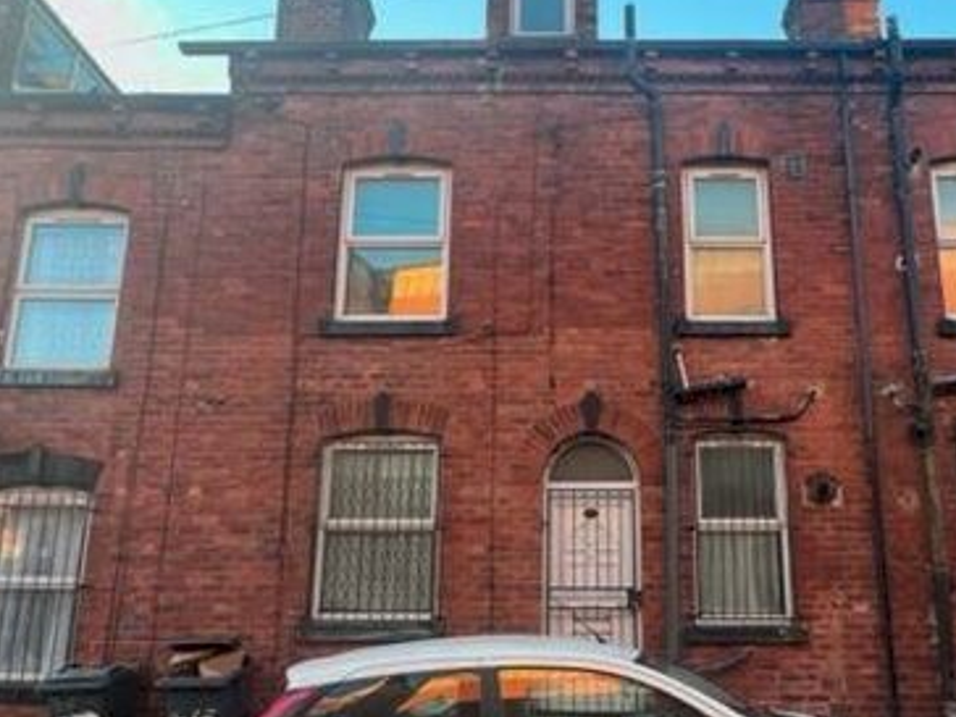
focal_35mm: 25
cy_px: 443
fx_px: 690
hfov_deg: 68.7
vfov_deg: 54.3
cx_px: 573
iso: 80
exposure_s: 1/99
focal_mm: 1.57
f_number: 1.8
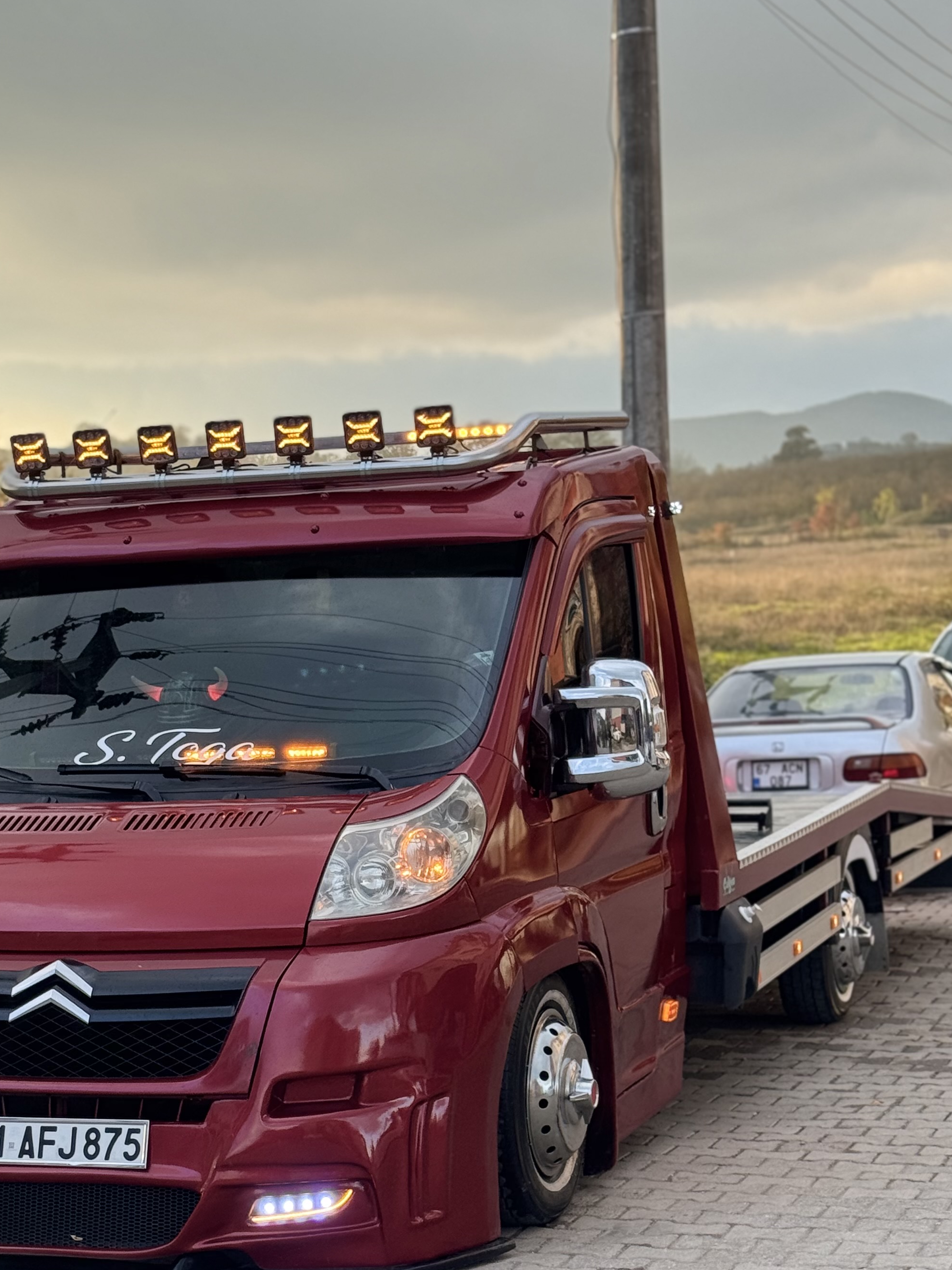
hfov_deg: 20.1
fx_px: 2677
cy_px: 936
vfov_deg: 26.4
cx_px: 312
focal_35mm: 73
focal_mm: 6.76
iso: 64
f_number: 1.78
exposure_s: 1/390
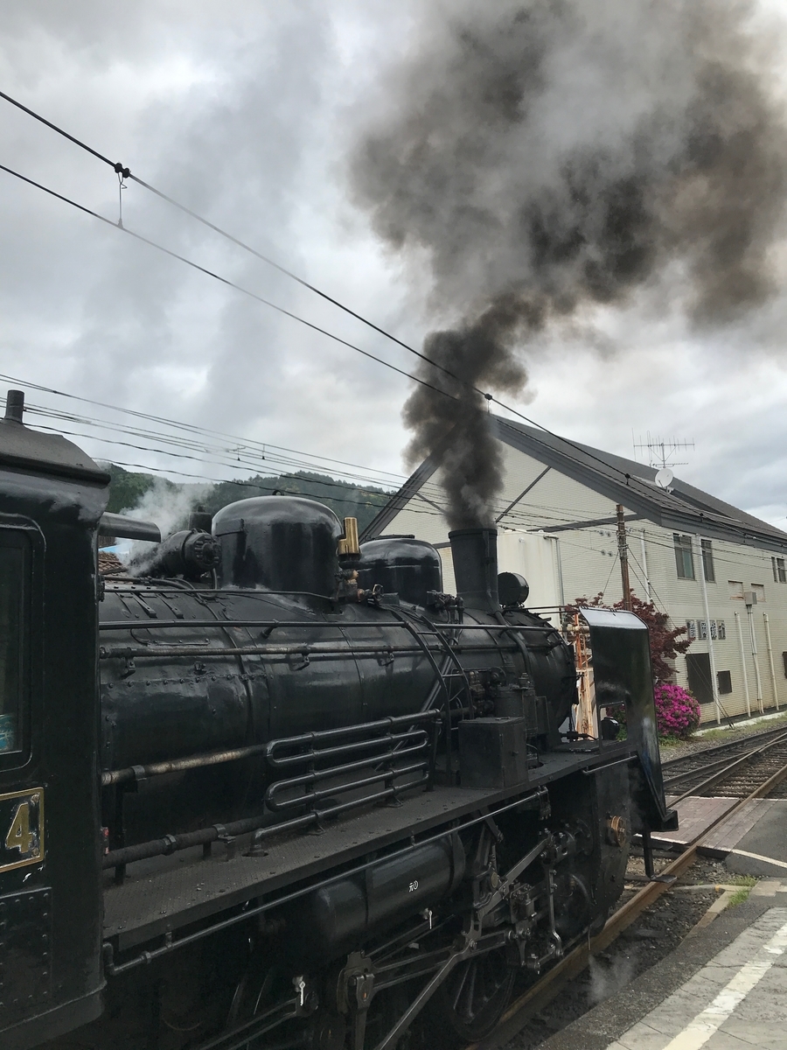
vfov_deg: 63.4
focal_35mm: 28
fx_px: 849
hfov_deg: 49.7
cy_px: 525
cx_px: 394
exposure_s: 1/2083
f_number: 1.8
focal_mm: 3.99
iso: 20
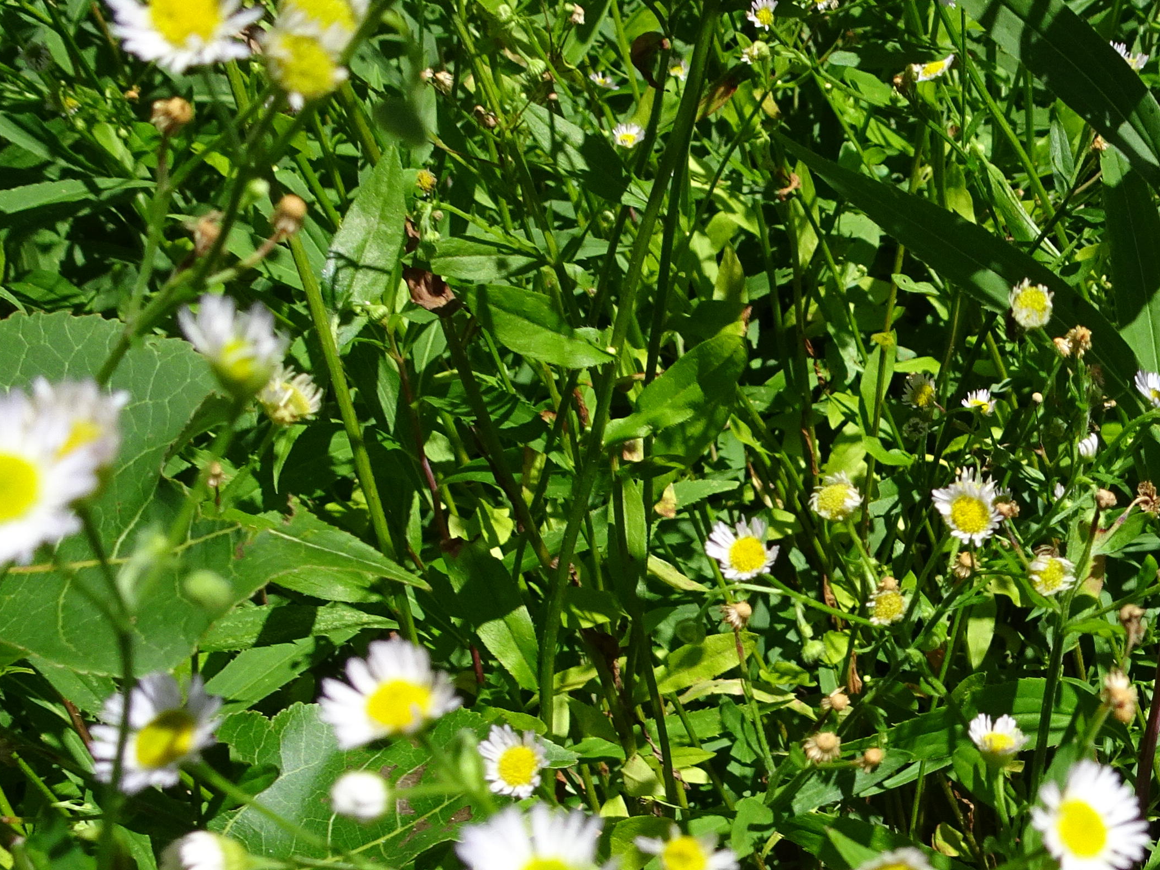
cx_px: 1118
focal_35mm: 56
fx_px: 1877
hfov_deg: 32.1
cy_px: 932
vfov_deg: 24.5
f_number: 3.5
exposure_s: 1/800
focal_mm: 4.1
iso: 80
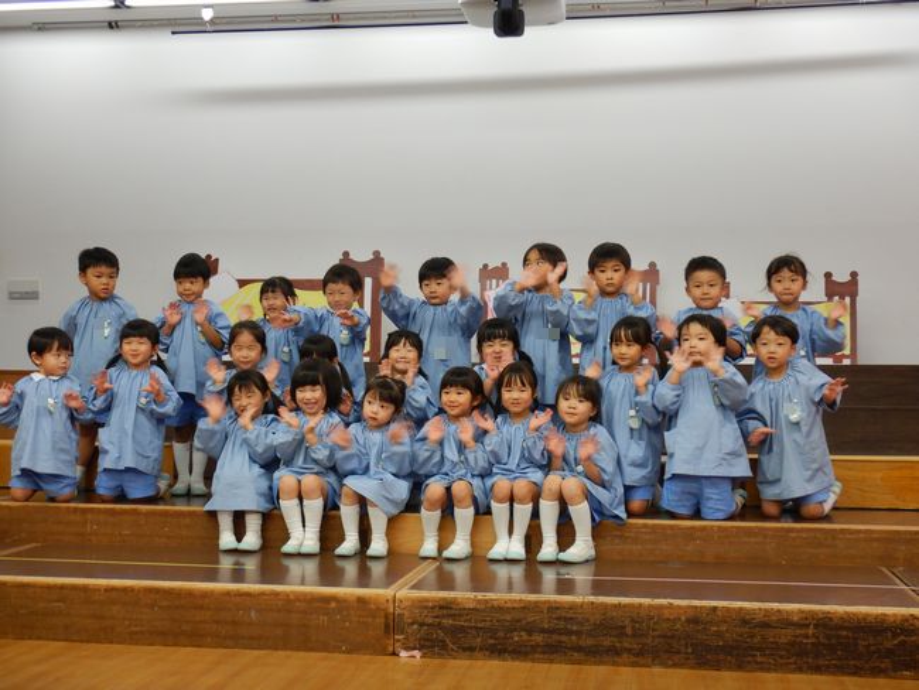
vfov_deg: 30.3
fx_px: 1275
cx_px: 460
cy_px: 345
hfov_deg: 39.6
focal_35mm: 48
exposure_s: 1/30
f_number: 4.3
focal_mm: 8.5
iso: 250
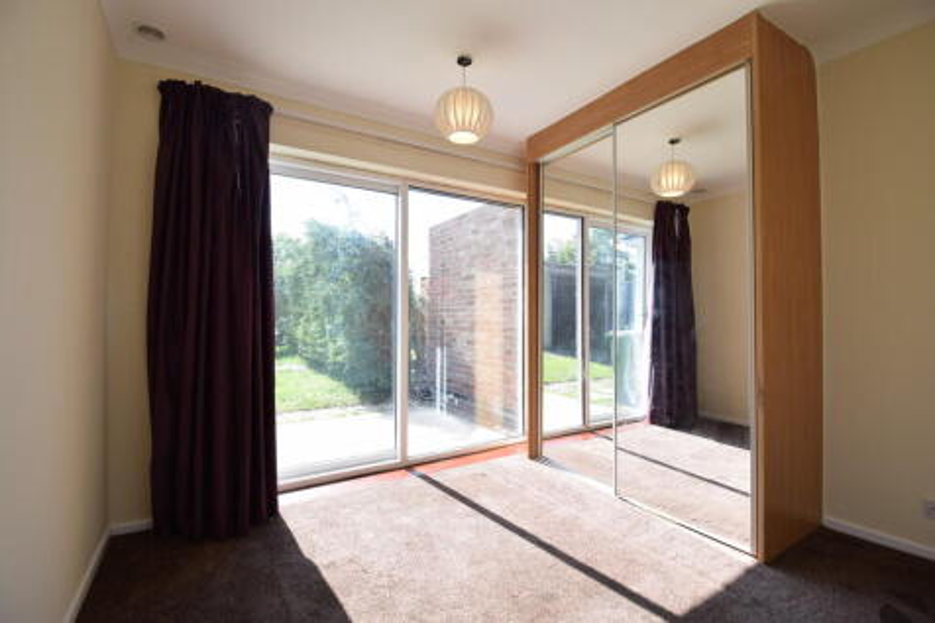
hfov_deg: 100.4
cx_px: 468
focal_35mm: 15
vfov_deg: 77.3
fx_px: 389
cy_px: 312
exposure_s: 1/50
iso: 100
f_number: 7.1
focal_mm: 10
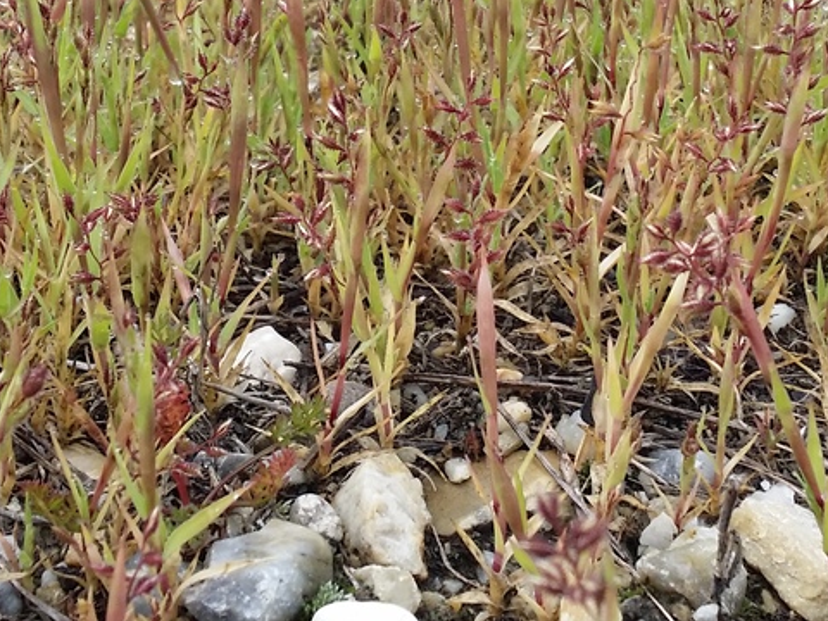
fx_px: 2105
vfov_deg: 16.5
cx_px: 523
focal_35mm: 88
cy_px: 14
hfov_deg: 22.2
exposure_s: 1/239
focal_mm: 4.13
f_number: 2.2
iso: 50
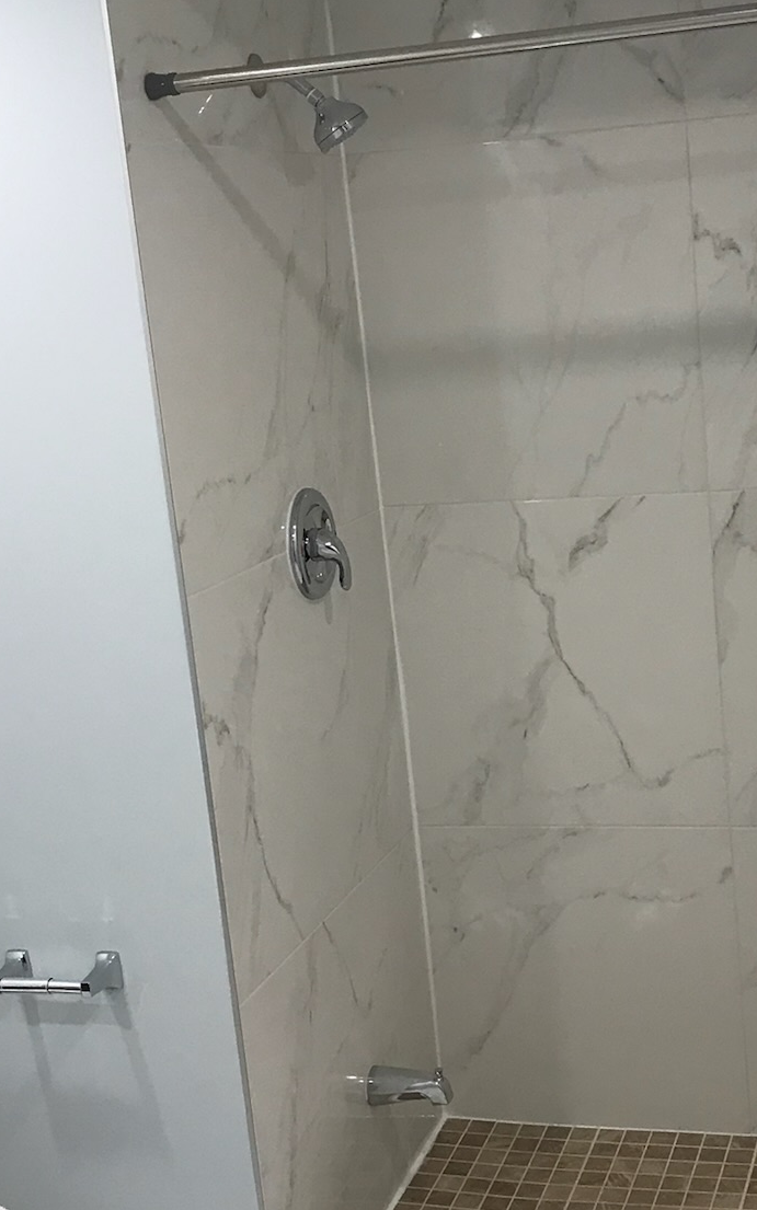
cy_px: 677
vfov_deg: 36.8
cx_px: 549
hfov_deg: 23.4
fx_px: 1815
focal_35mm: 55
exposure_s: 1/30
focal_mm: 3.99
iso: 25
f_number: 1.8
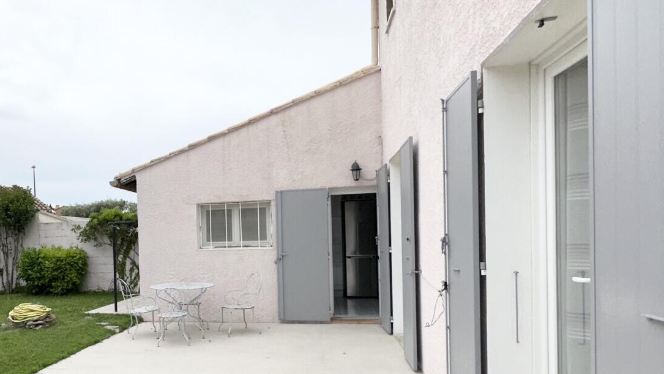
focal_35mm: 27
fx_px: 475
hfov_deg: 66.0
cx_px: 174
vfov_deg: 42.3
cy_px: 248
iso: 40
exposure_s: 1/3401
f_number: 2.2
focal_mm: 2.22
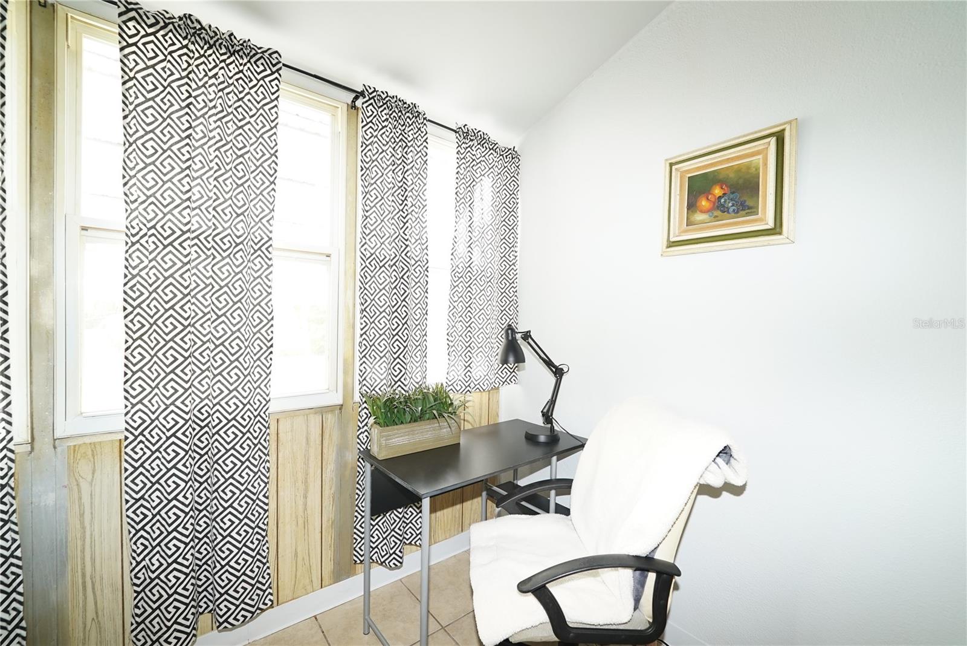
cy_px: 323
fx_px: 376
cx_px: 484
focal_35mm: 14
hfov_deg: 104.2
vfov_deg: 81.3
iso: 1000
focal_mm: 14
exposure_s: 1/80
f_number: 4.5
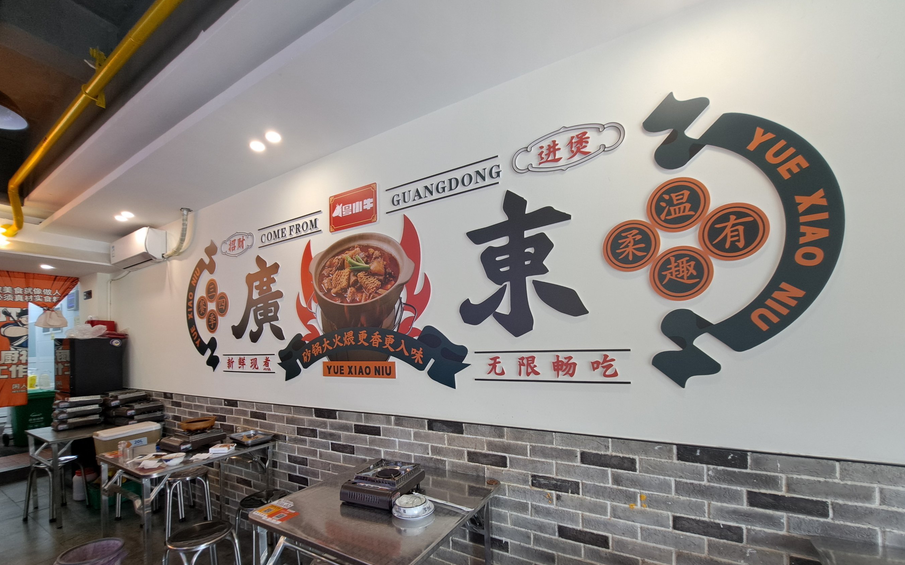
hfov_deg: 105.3
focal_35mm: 14
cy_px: 336
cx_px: 448
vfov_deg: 77.8
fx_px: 345
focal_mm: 1.74
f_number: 2.2
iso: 80
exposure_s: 1/50
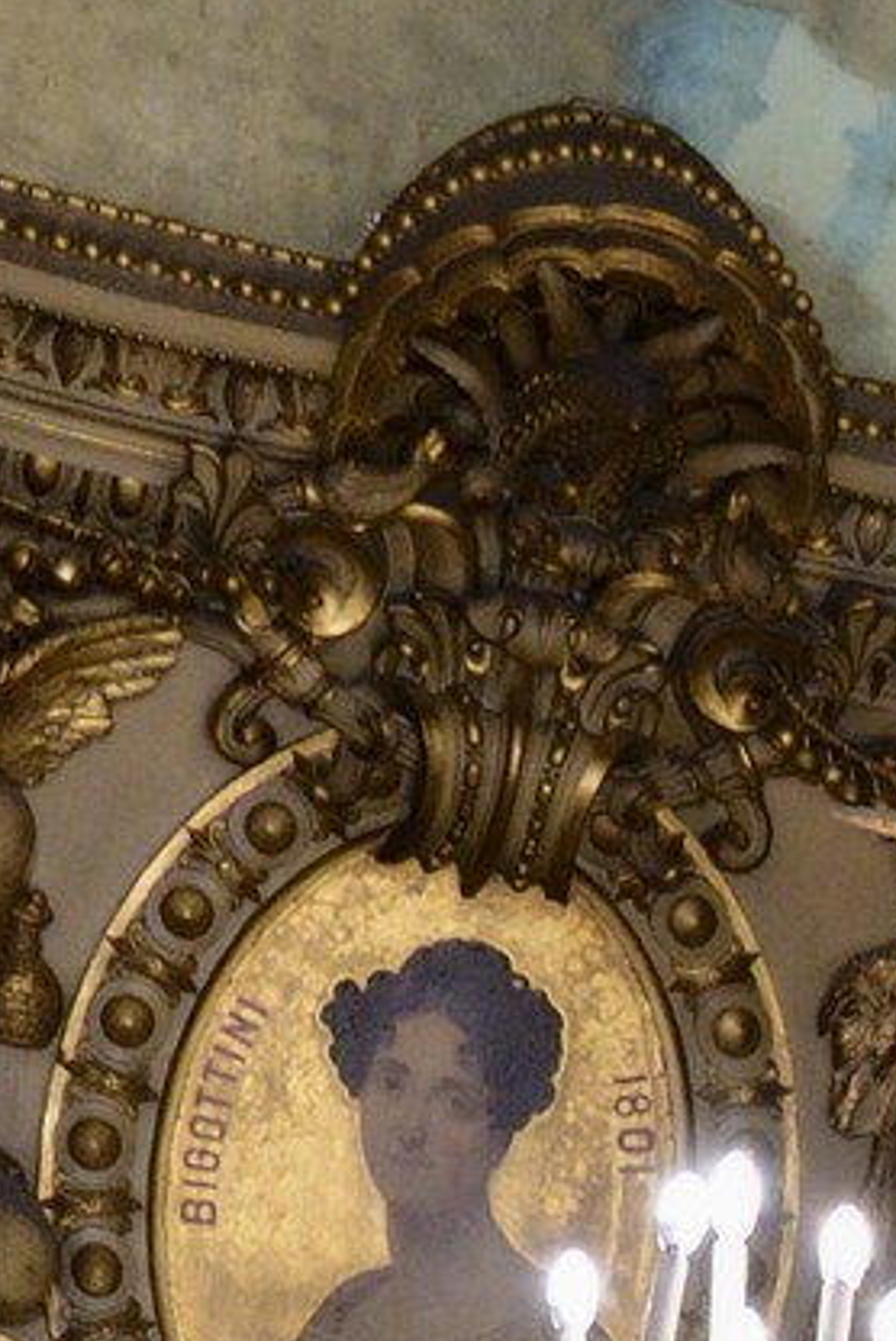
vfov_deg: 8.9
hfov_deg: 6.7
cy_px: 3723
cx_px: 1976
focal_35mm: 196
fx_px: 7305
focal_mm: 34
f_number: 5.6
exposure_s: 1/40
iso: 3200
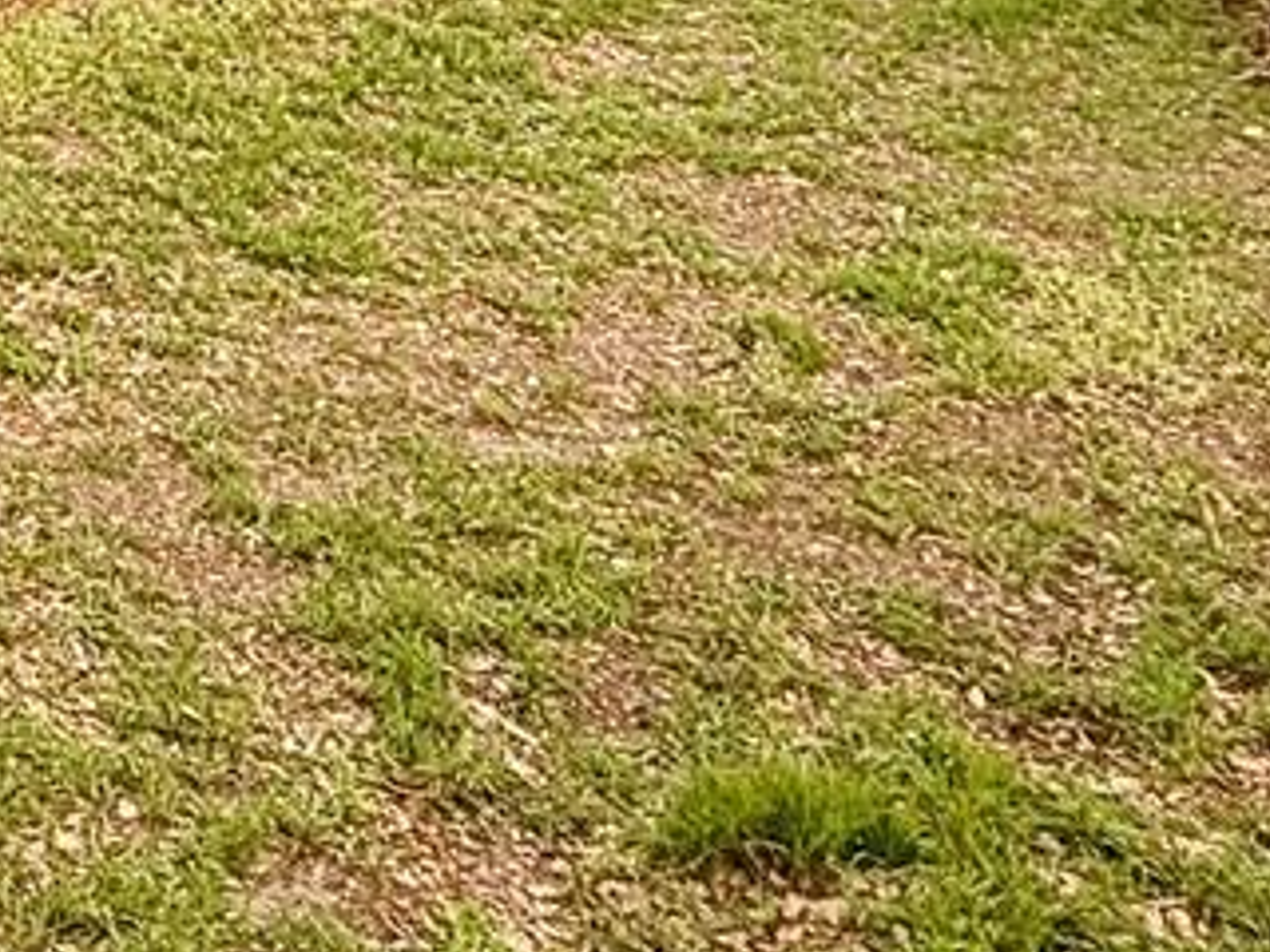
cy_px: -484
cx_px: -429
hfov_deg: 24.0
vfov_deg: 18.5
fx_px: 2568
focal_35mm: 70
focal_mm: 2.22
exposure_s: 1/121
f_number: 2.2
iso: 50
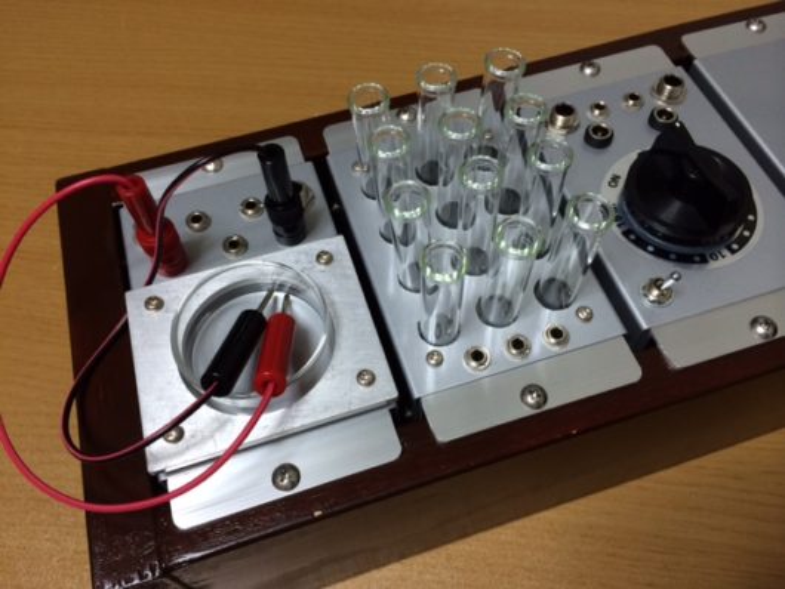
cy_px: 294
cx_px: 392
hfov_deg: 59.9
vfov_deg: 46.8
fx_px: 681
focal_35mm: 30
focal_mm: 4.12
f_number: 2.2
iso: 64
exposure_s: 1/30
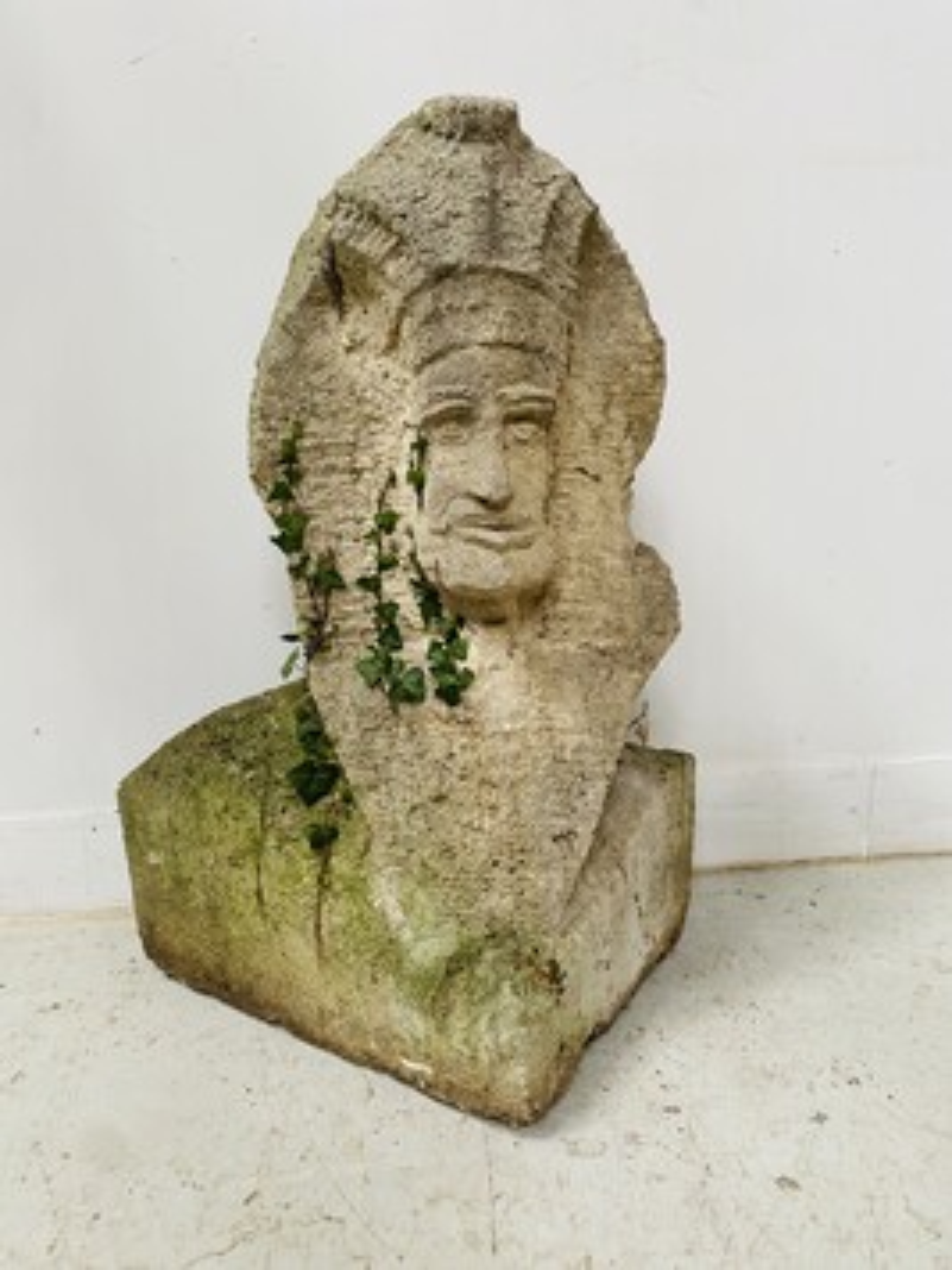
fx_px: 953
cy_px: 635
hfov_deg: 53.1
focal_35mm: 26
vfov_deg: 67.3
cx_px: 476
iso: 125
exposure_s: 1/63
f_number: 1.8
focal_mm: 4.25
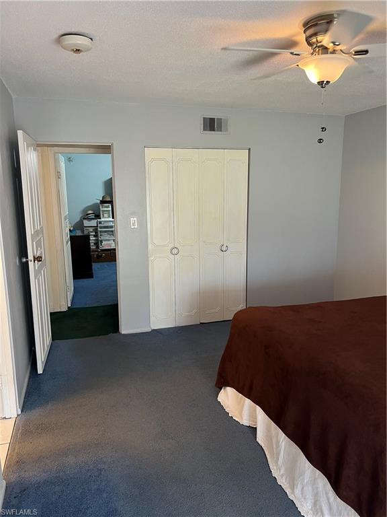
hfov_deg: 53.1
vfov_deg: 67.3
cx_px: 194
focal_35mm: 26
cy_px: 258
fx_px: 388
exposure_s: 1/60
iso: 160
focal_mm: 5.7
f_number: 1.5
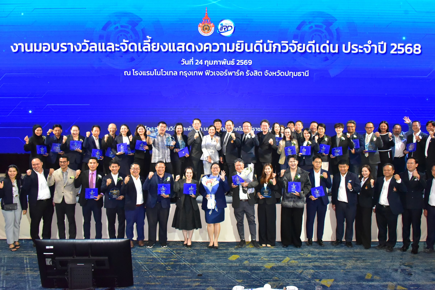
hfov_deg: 63.6
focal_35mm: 29
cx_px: 224
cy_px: 143
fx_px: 351
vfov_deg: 45.0
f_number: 6.3
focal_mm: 28
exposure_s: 1/200
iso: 6400
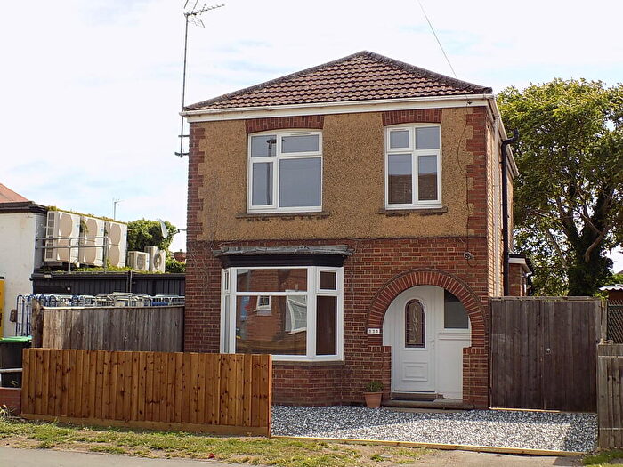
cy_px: 234
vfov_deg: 31.5
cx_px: 312
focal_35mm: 46
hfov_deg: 41.2
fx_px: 828
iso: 80
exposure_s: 1/500
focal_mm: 8.1
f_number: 3.7
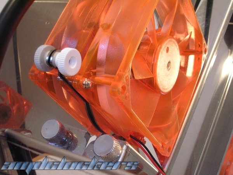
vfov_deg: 27.5
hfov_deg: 36.2
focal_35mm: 53
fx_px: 357
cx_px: 116
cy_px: 88
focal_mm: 8
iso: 152
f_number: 6.4
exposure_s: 1/1.4
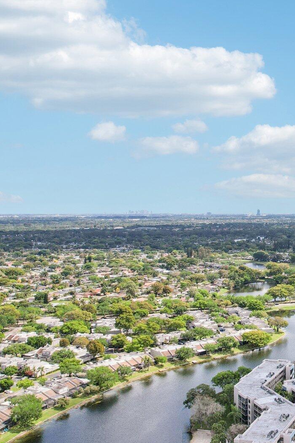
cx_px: 317
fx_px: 529
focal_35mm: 43
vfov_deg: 45.4
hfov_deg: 28.5
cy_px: 207
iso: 130
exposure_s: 1/4000
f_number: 2.8
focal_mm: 8.4
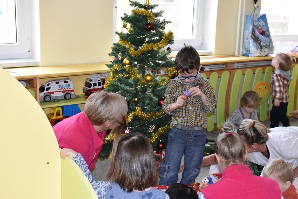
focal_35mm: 51
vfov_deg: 26.5
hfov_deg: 38.9
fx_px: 422
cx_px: 149
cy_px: 100
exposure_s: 1/60
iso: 5000
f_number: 6.3
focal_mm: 34
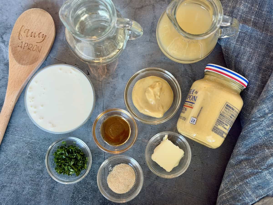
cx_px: 136
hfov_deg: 39.7
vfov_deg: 30.3
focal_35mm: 48
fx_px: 379
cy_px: 102
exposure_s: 1/60
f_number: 1.8
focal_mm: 6.8
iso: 250
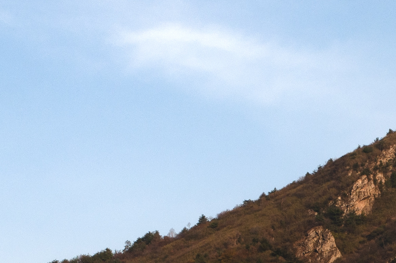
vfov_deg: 5.8
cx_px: 408
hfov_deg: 8.7
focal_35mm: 234
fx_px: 2571
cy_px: 377
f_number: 6.3
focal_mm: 42
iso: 100
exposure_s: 1/500
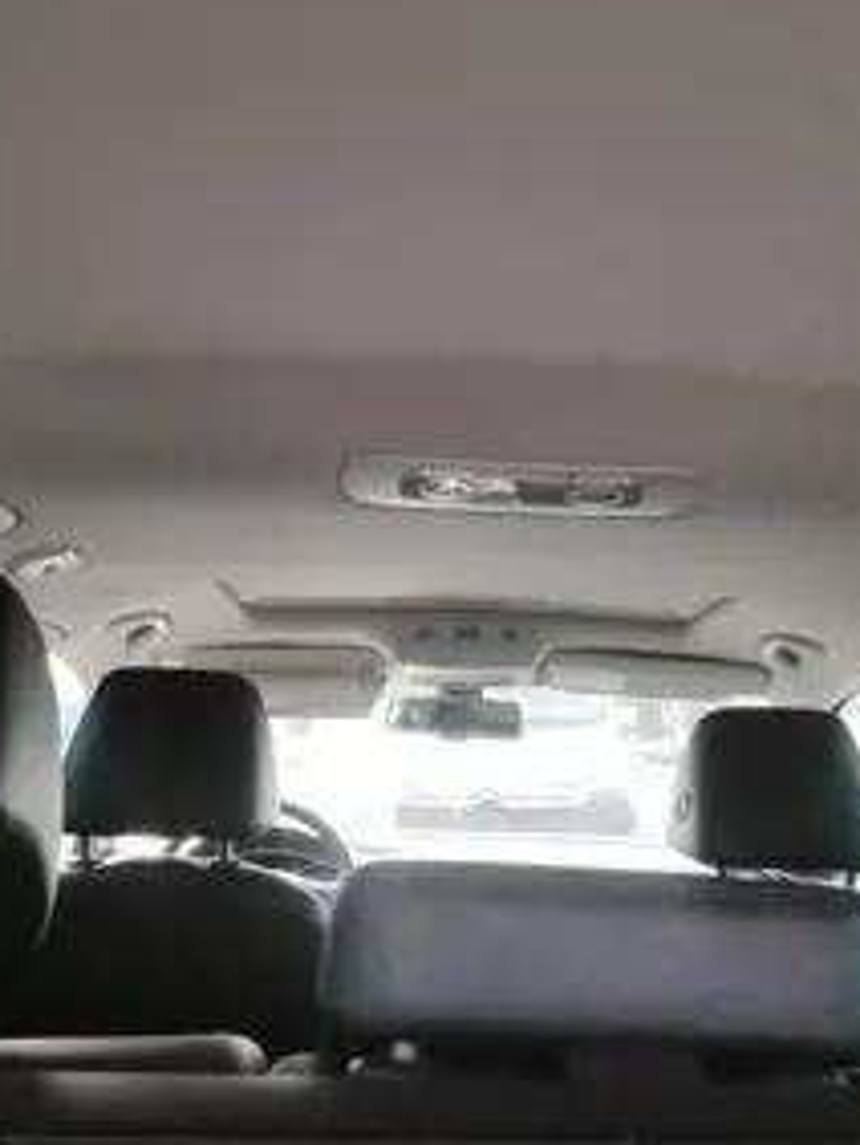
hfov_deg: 41.8
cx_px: 491
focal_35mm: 34
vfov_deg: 53.7
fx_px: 1125
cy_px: 495
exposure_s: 1/100
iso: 70
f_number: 1.89
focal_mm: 5.89
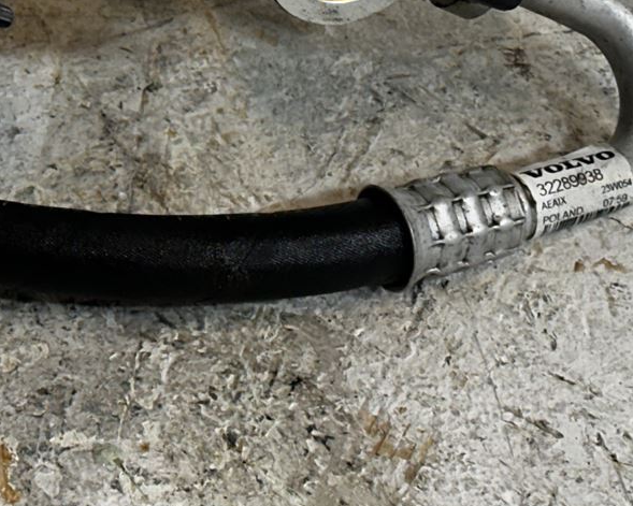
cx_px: -123
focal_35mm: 163
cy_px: -157
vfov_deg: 9.3
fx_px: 3053
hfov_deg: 11.6
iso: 64
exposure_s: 1/100
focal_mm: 6.86
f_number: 1.78
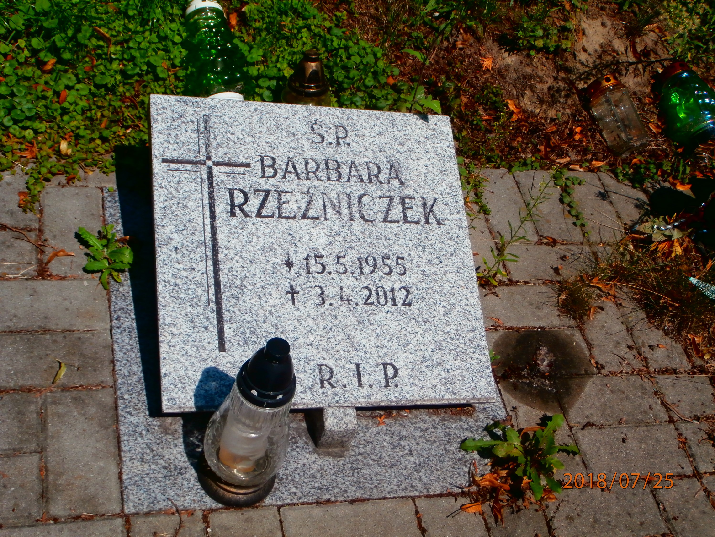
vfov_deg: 30.9
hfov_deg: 40.4
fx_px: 971
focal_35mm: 47
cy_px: 268
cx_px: 358
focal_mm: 8.29
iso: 100
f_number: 4.2
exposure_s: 1/1600
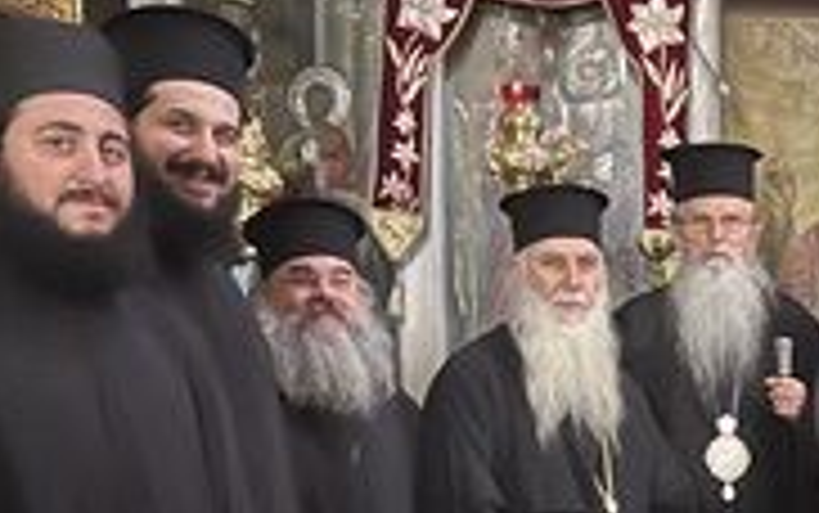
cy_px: 520
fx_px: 1586
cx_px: 824
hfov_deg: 27.3
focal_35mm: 71
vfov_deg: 17.9
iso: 1000
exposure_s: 1/14
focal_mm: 5.7
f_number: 1.5
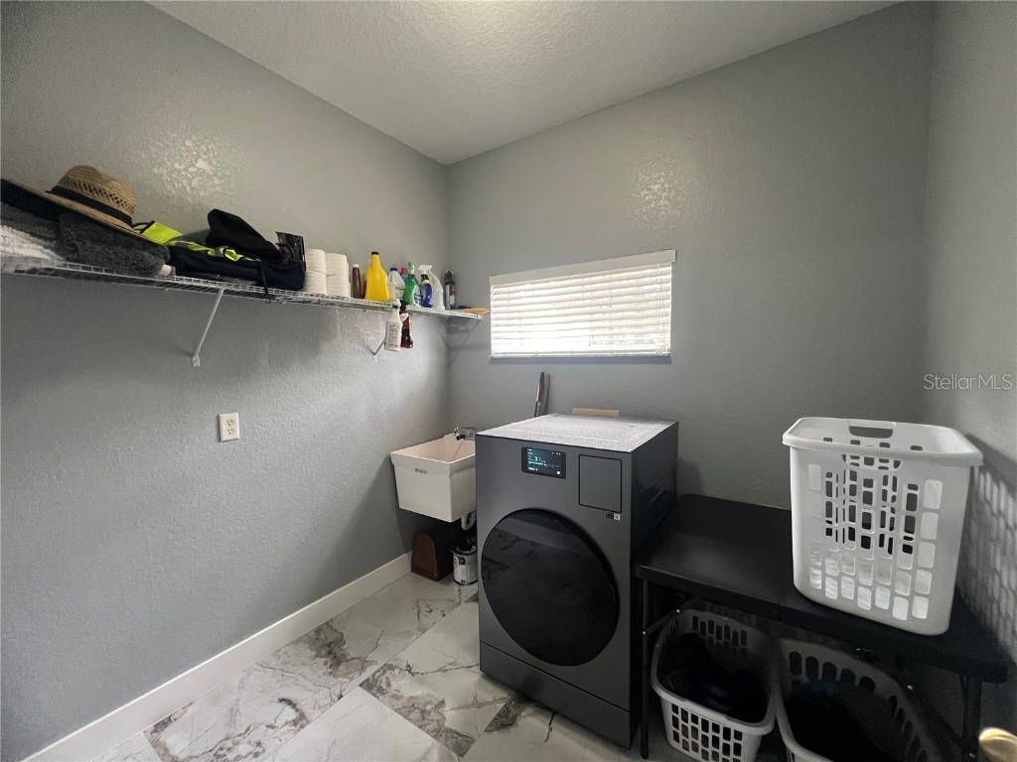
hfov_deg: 106.2
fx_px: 382
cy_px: 381
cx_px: 508
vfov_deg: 89.9
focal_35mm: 13
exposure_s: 1/60
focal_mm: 1.57
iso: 320
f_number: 1.8
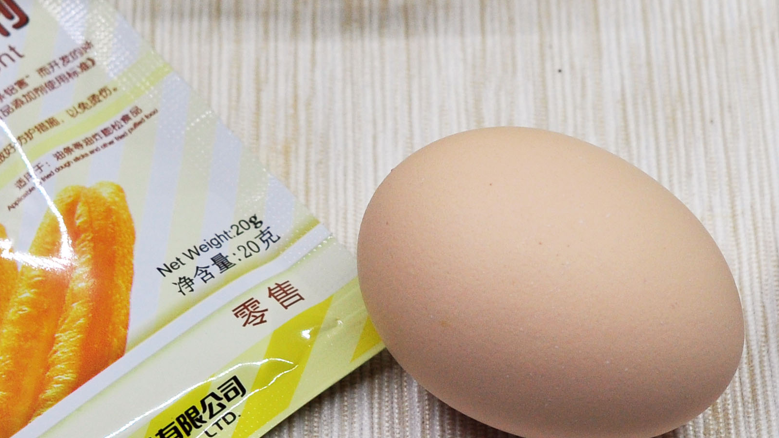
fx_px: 3024
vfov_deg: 8.2
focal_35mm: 146
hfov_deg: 14.7
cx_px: 455
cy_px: -101
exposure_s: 1/400
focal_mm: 35
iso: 280
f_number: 5.6
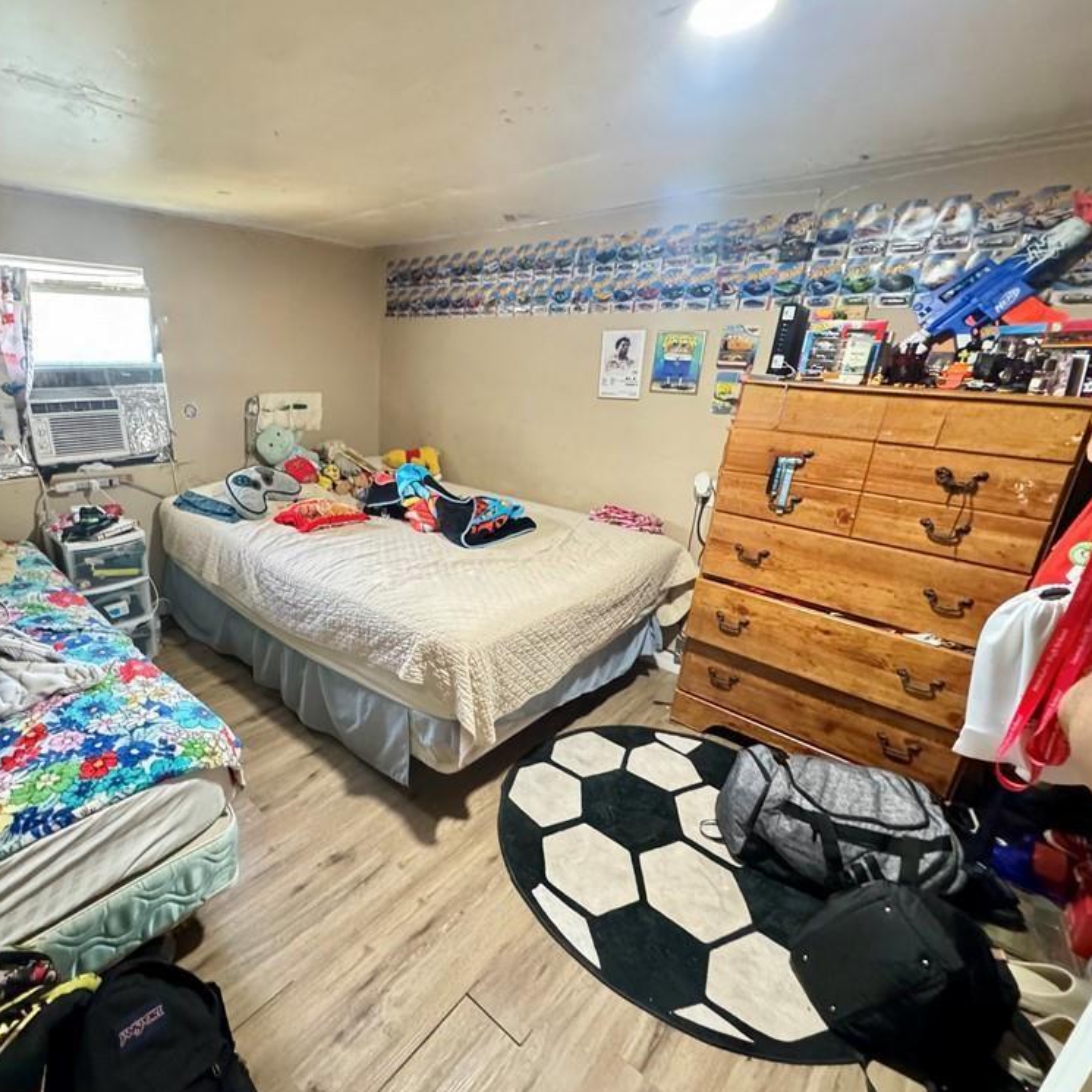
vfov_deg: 84.0
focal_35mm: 17
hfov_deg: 82.2
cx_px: 402
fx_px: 607
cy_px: 536
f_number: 2.2
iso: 1250
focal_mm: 2.22
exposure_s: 1/60
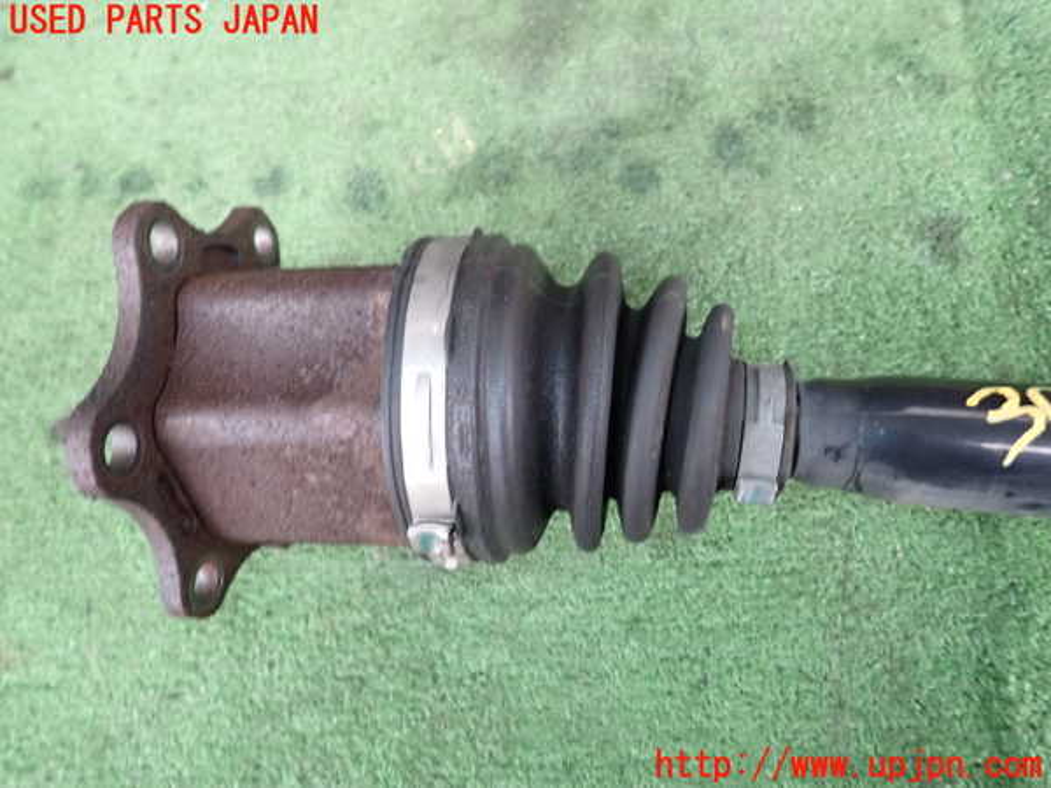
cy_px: 394
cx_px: 526
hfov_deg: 69.4
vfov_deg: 54.9
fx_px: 759
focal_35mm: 25
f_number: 5.6
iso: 800
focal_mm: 4.5
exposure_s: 1/20
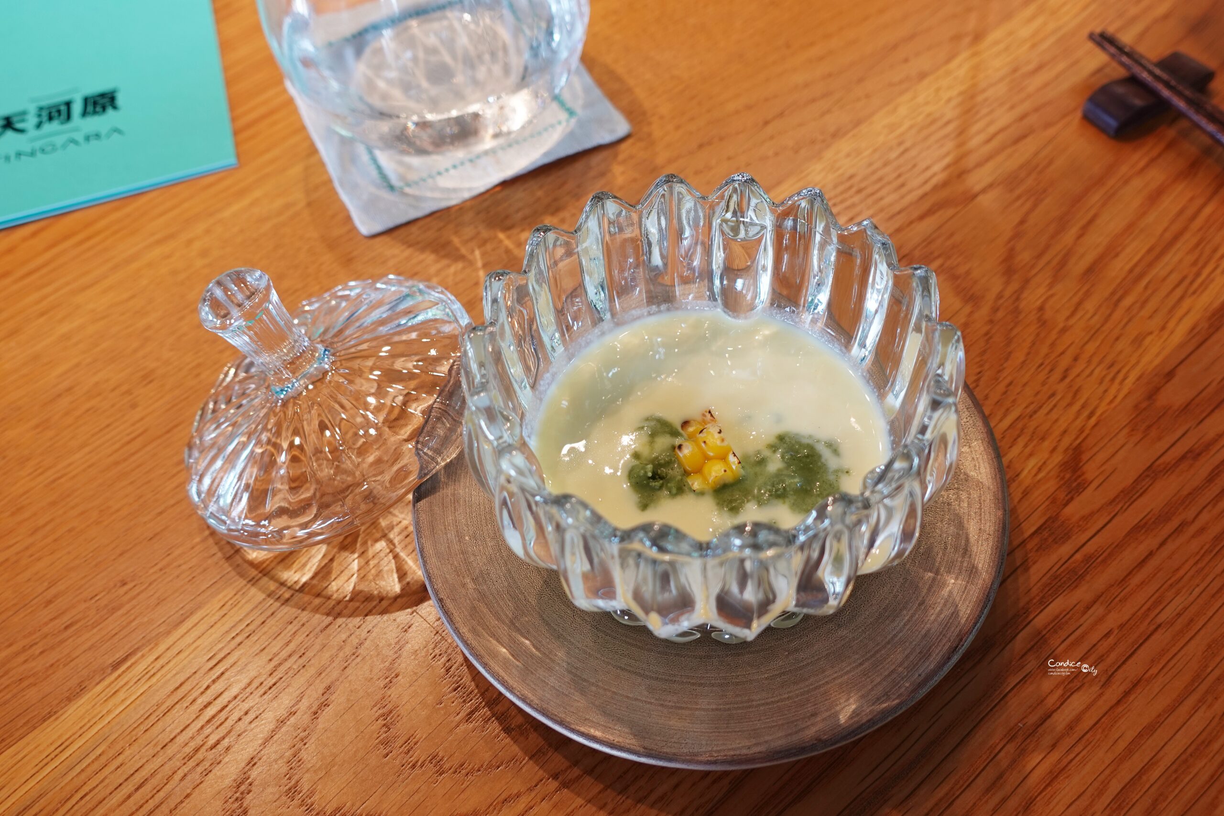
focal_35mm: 30
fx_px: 1020
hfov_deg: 61.9
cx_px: 612
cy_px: 408
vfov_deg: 43.6
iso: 160
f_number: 2.8
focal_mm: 11.7
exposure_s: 1/30
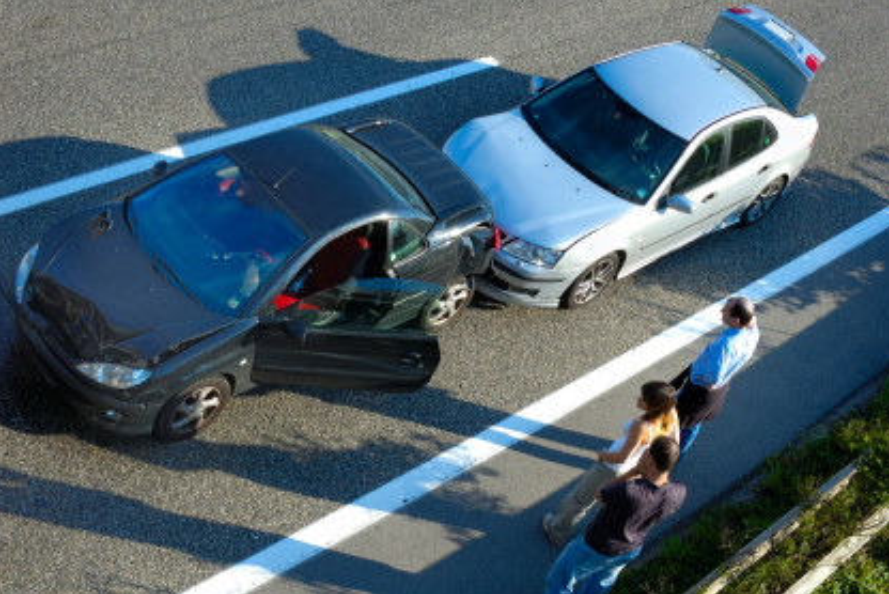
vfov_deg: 25.3
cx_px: 450
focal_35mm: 54
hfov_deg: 37.2
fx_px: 1322
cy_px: 297
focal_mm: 35
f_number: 8
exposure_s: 1/250
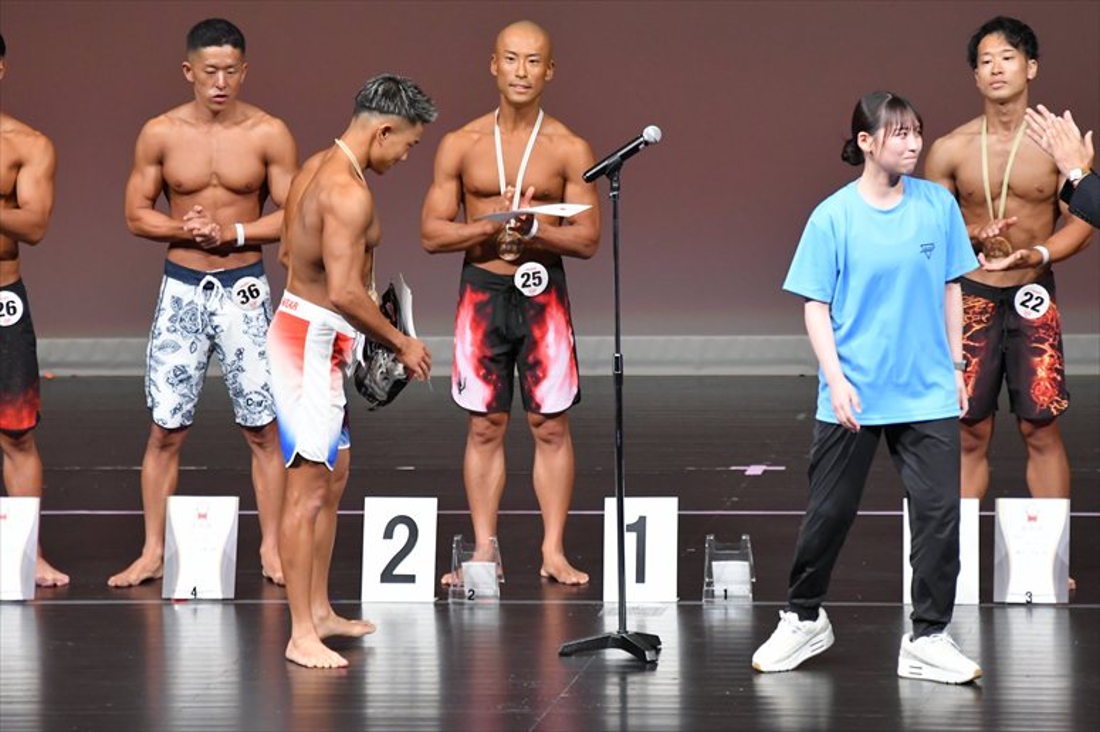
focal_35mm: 315
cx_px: 550
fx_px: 9620
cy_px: 366
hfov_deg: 6.5
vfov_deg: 4.4
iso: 4000
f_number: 5.6
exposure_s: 1/400
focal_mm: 210
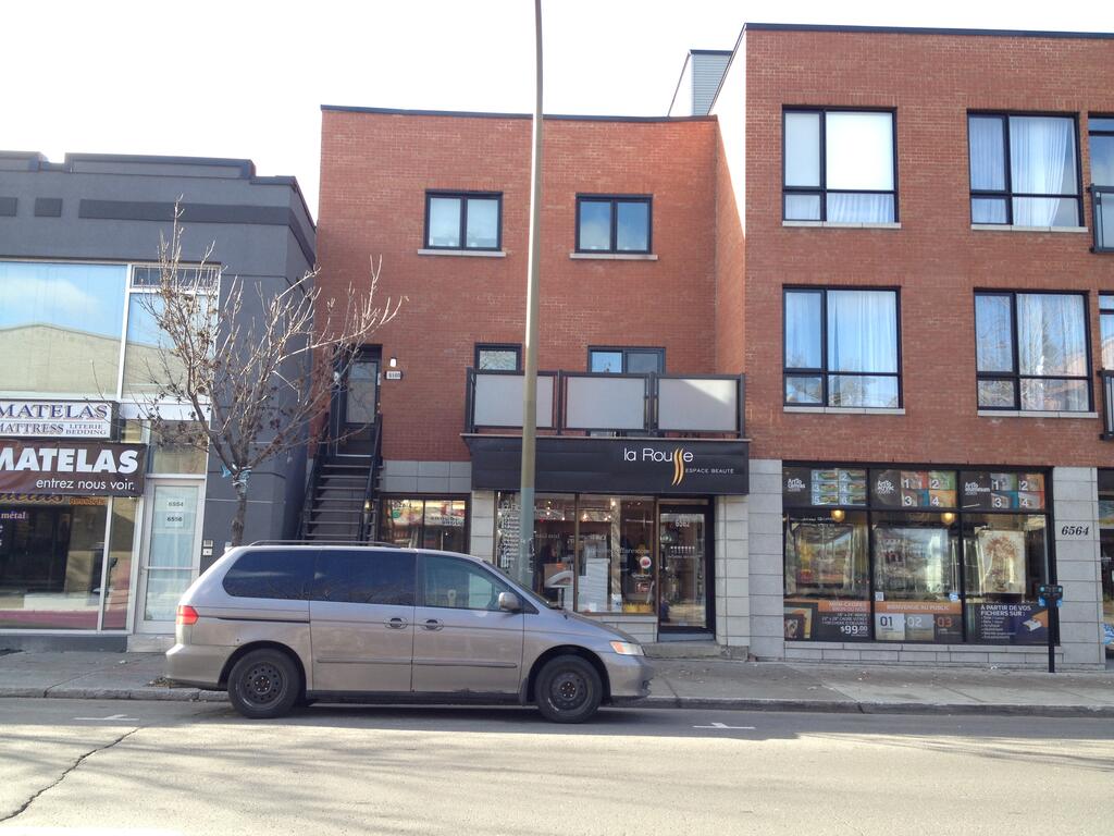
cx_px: 557
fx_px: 1126
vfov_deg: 40.7
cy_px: 418
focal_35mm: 35
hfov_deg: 52.6
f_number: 2.4
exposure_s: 1/241
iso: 50
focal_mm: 4.28
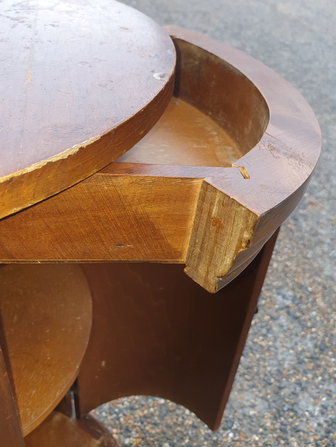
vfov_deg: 56.8
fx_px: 414
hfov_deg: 44.1
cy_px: 218
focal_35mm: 32
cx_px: 177
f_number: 2.4
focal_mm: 4.3
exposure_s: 1/100
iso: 50
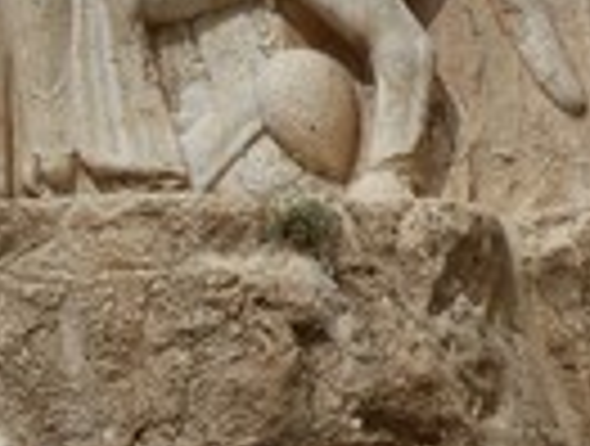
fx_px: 2341
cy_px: -180
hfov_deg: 13.6
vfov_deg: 10.6
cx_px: -275
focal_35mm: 137
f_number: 4.5
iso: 100
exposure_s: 1/1600
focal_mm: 8.1
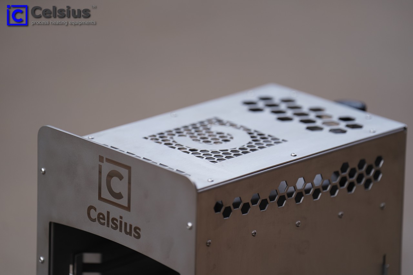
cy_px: 138
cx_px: 206
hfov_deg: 10.4
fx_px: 2260
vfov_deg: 7.0
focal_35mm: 197
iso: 200
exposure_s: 1/800
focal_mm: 197
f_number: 2.8
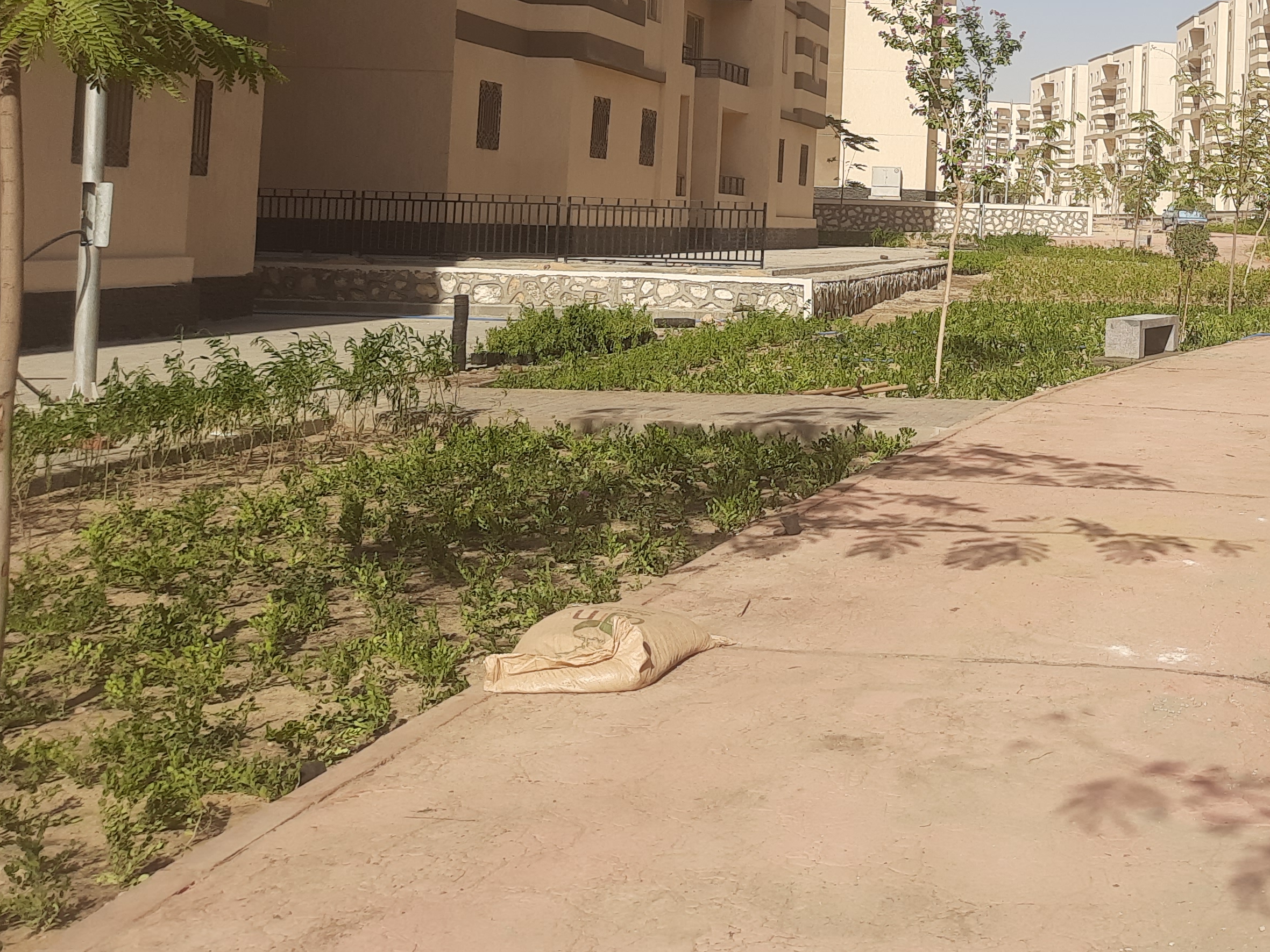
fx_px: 1724
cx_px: 1108
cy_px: 131
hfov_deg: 38.1
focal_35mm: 47
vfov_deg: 29.8
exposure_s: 1/1121
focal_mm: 5.23
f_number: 1.8
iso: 20
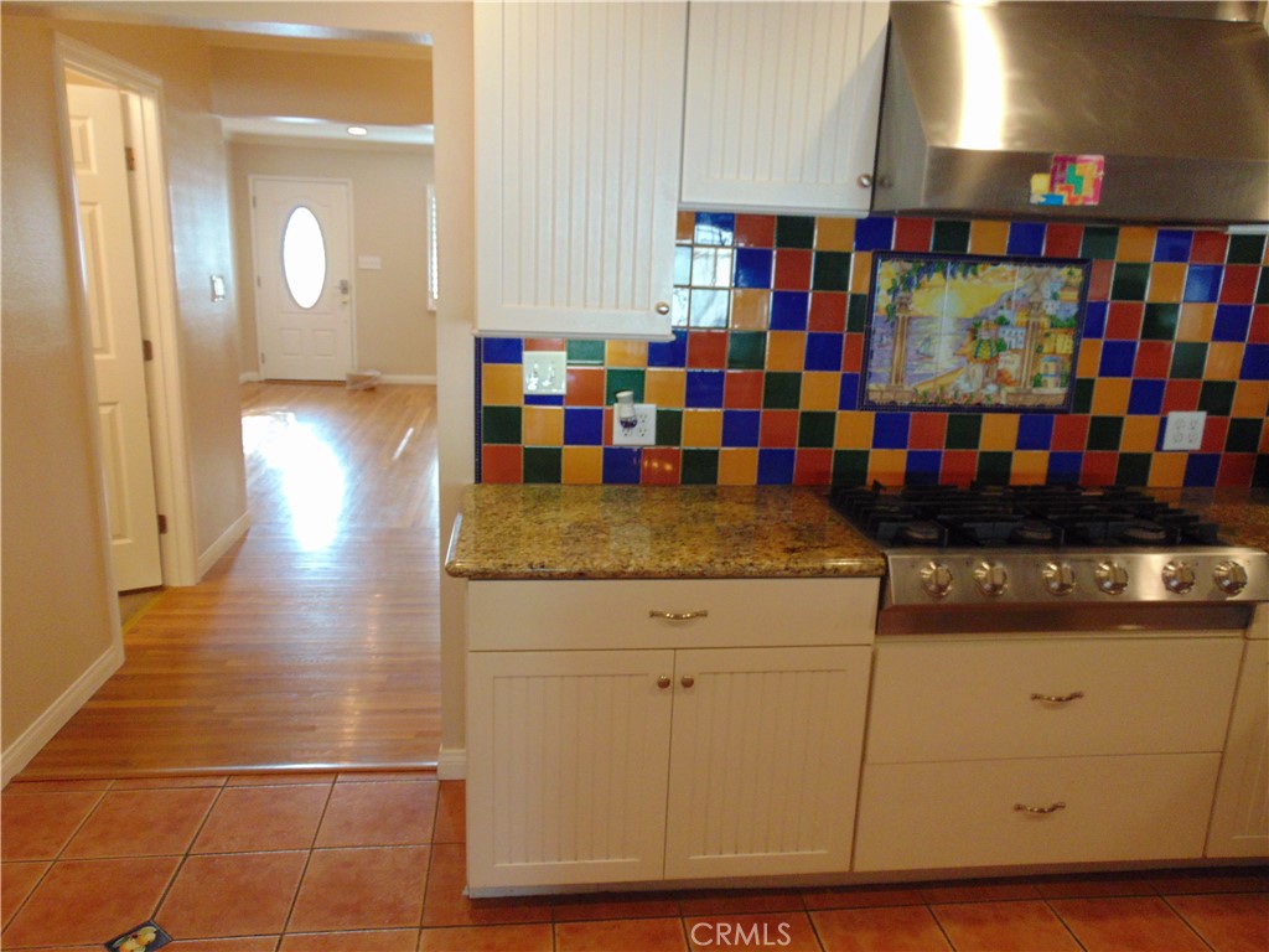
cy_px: 476
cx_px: 634
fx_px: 916
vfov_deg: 54.9
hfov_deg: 69.4
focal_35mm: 25
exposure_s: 1/60
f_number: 3
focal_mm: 4.5
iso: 250
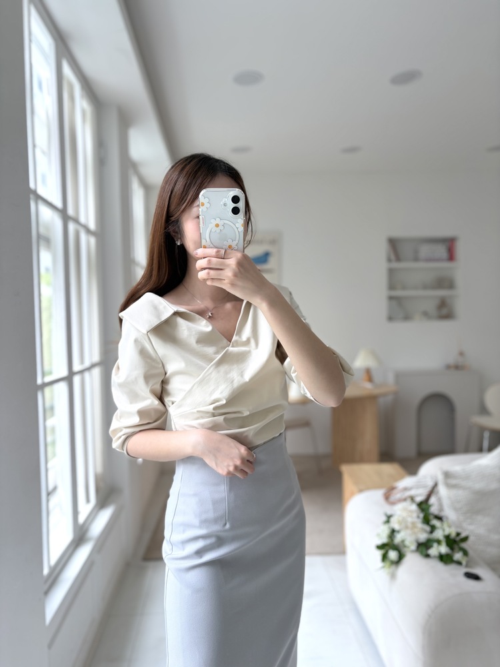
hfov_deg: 53.1
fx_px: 501
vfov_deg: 67.3
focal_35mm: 26
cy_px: 334
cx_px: 250
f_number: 1.6
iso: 40
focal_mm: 5.96
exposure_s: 1/120
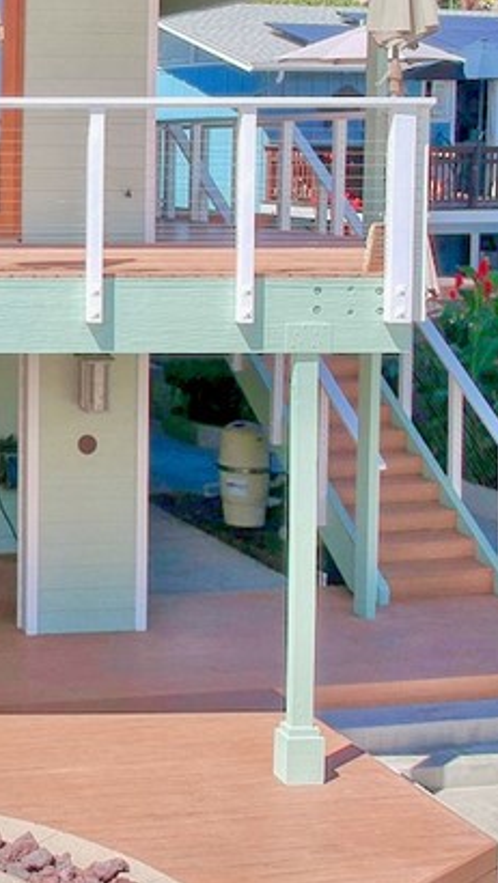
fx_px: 1594
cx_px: -211
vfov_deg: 30.7
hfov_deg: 16.4
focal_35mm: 68
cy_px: 267
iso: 100
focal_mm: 4.49
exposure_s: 1/1250
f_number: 2.6
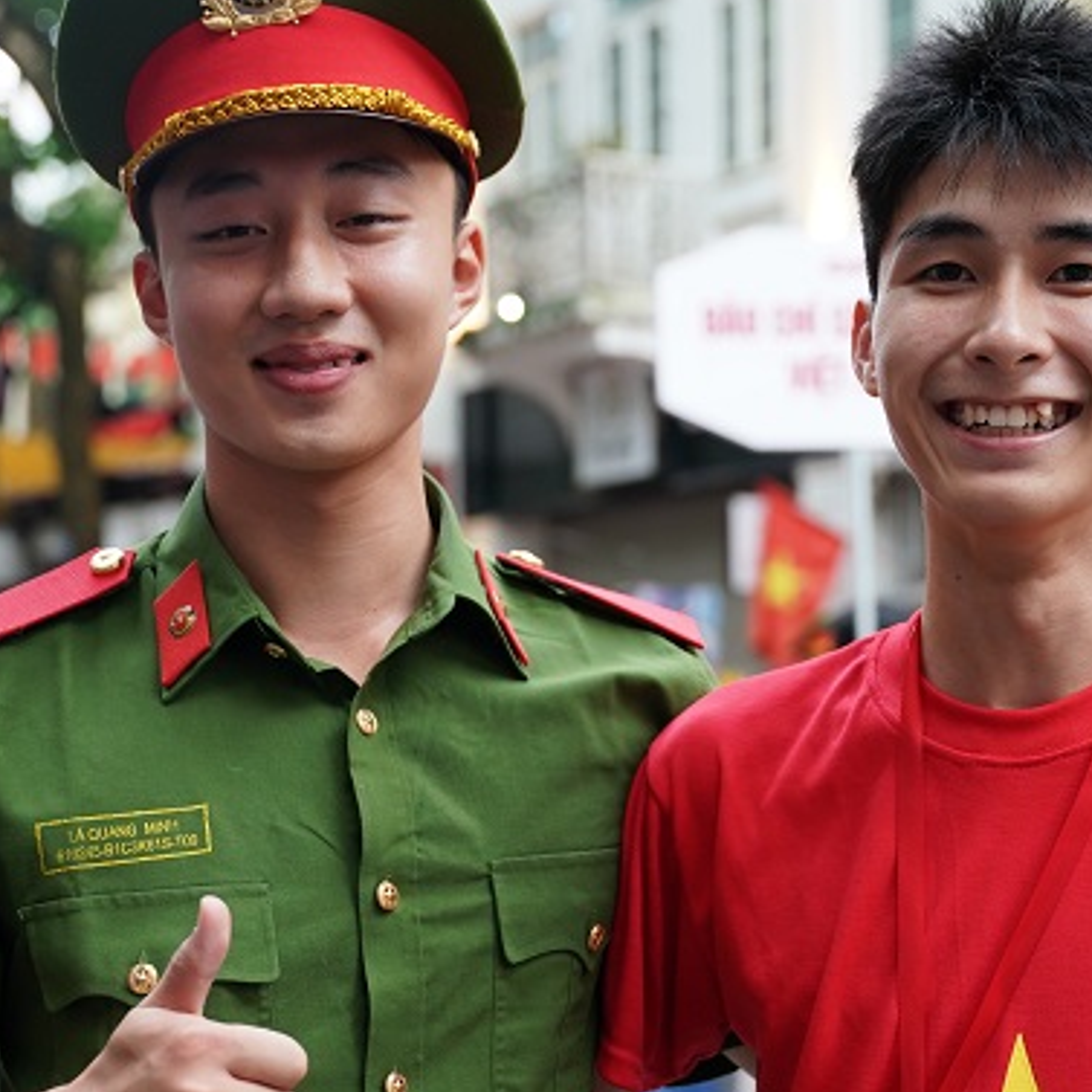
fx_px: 2799
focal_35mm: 78
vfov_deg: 22.0
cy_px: 686
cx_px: 666
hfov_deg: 22.0
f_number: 2.8
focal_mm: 38.7
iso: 500
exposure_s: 1/125
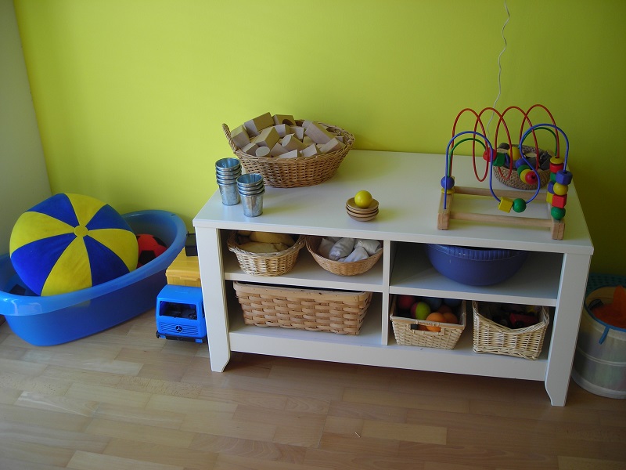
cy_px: 235
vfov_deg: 37.7
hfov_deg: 49.0
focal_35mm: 38
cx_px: 313
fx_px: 687
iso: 50
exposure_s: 1/36.3
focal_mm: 6.3
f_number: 3.2
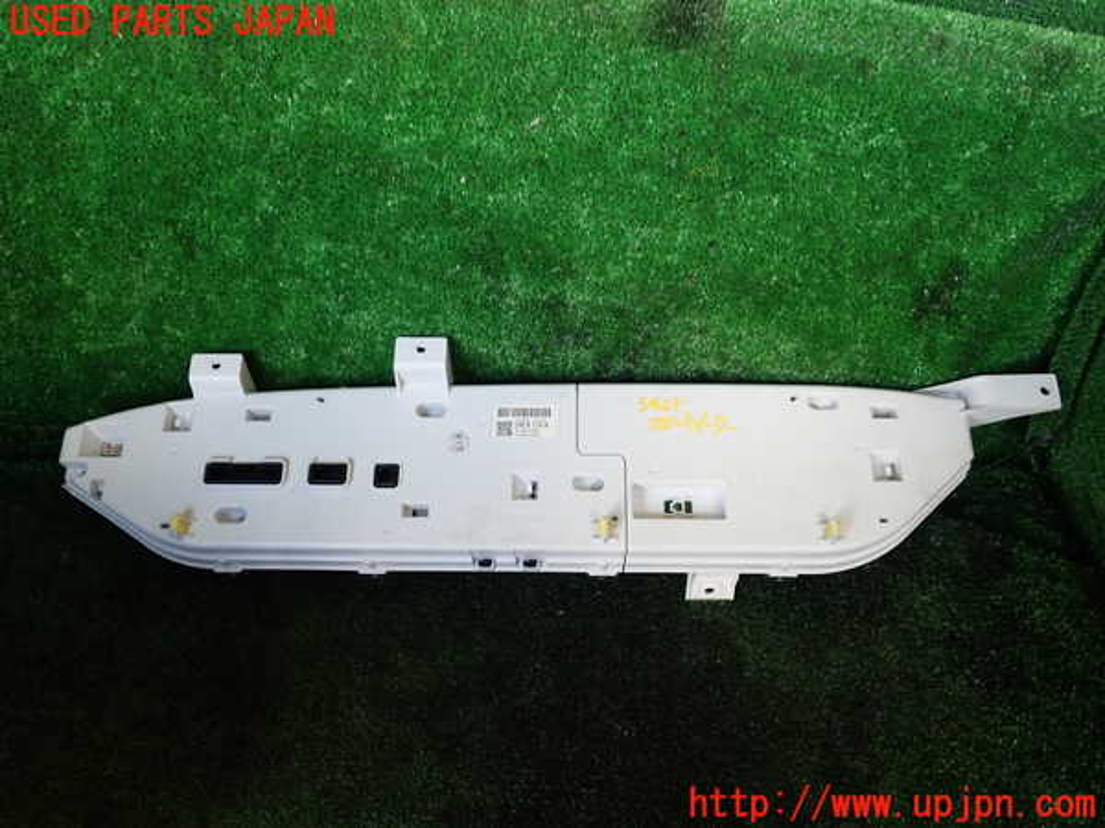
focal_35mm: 30
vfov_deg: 46.8
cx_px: 552
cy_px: 414
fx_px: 958
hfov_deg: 60.0
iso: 200
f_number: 2.3
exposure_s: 1/60
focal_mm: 5.4
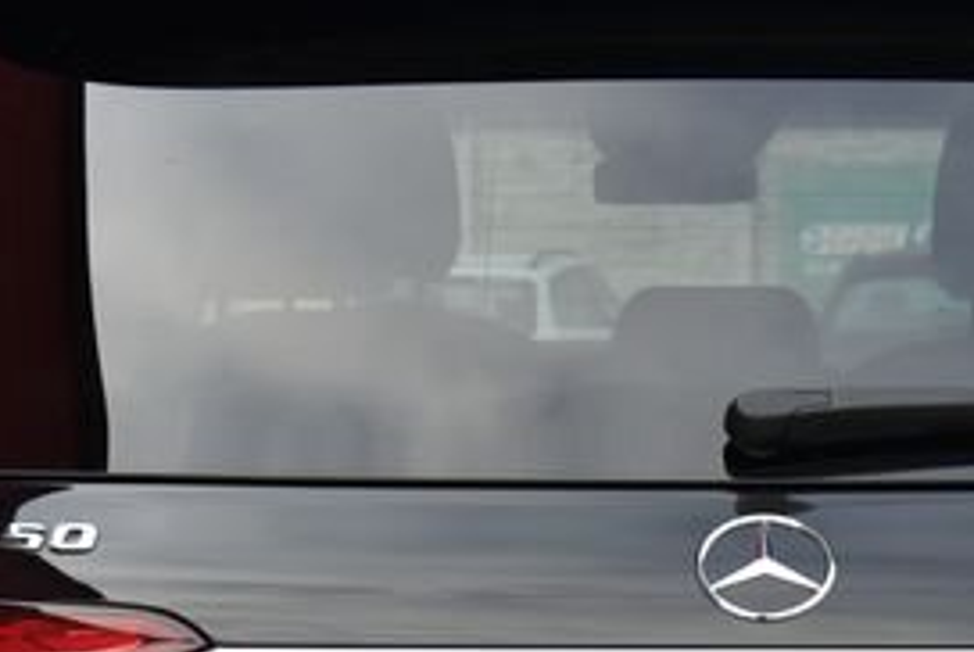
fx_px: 3873
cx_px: 652
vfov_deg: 9.4
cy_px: 906
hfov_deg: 14.3
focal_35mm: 143
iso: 500
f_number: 5.6
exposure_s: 1/125
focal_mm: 38
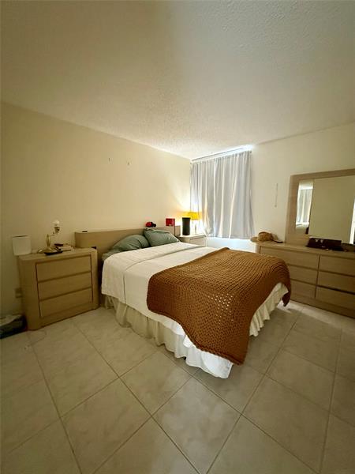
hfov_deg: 85.7
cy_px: 237
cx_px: 178
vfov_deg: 102.1
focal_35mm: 14
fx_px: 191
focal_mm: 2.22
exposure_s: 1/60
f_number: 2.2
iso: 640
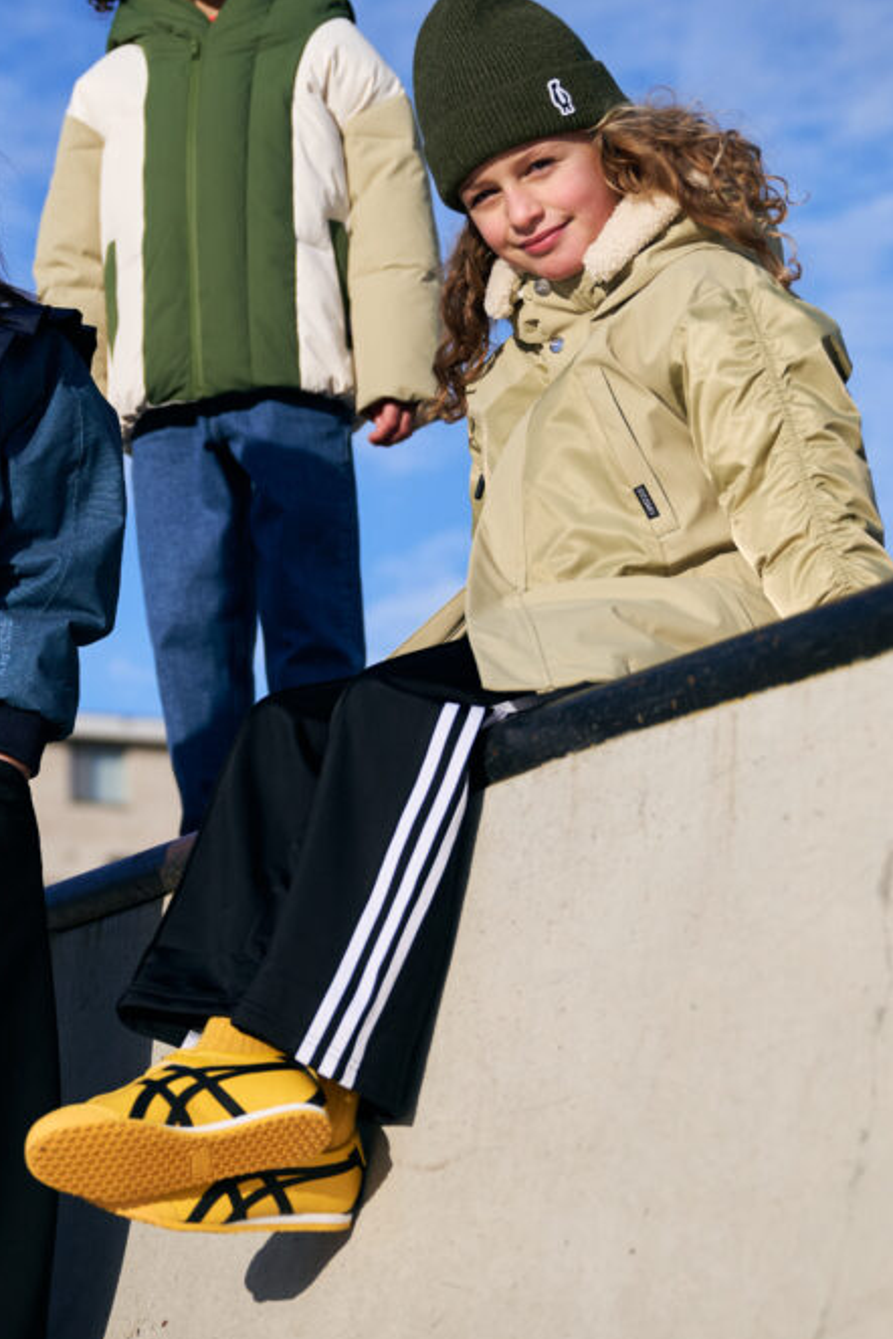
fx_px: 3423
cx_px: 329
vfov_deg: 22.1
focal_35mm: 92
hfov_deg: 14.8
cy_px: 639
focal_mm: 49
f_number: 2.8
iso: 200
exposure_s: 1/8000
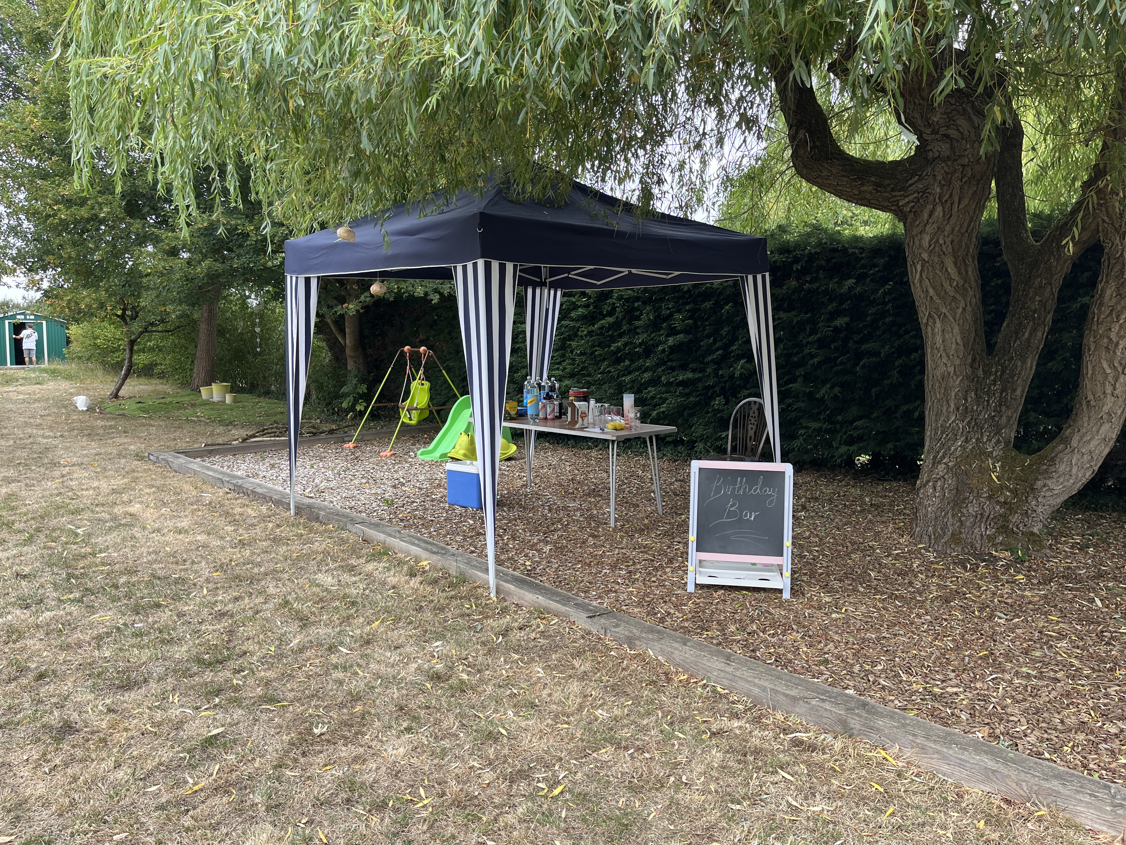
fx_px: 846
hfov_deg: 67.3
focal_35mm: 26
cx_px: 563
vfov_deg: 53.1
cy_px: 422
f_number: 1.6
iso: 40
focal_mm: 5.1
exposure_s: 1/243
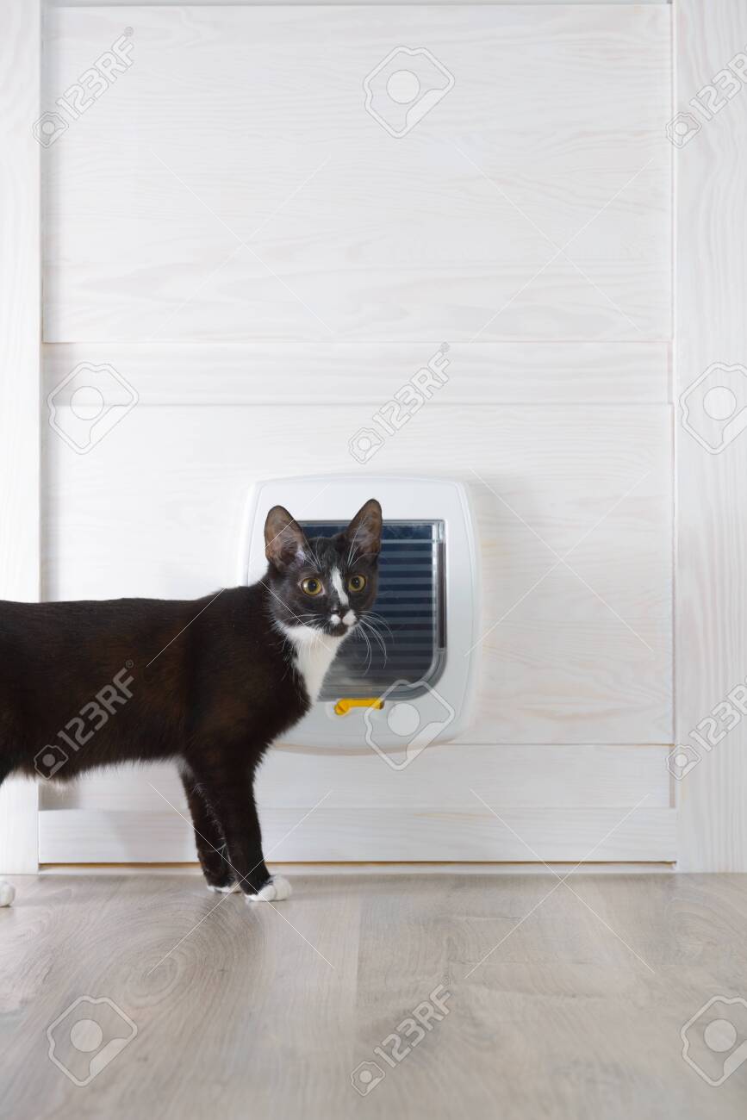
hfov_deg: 22.6
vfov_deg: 33.4
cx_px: 374
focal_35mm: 60
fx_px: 1867
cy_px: 560
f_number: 7.1
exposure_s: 1/160
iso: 100
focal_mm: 60
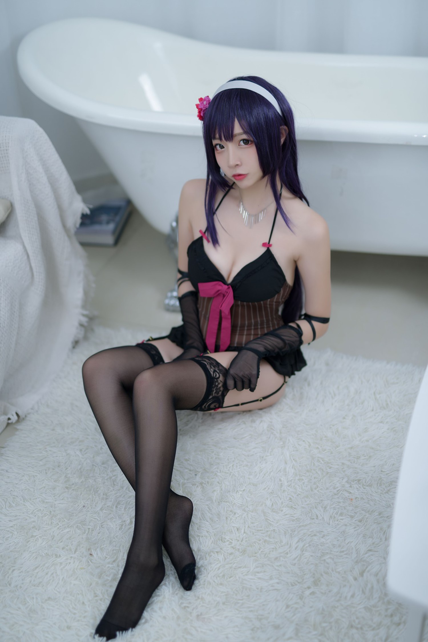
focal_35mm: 50
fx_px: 891
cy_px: 321
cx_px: 214
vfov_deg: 39.6
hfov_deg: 27.0
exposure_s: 1/200
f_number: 1.4
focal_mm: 50
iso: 100
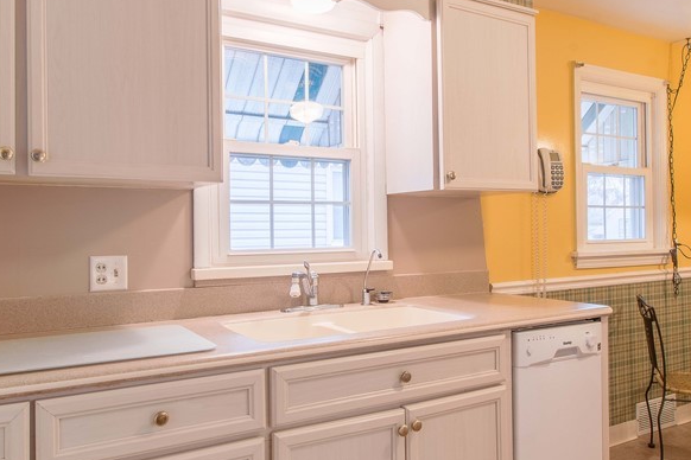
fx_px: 537
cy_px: 222
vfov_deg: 46.4
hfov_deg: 65.4
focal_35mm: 28
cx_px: 330
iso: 250
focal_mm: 10
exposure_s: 8
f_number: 14
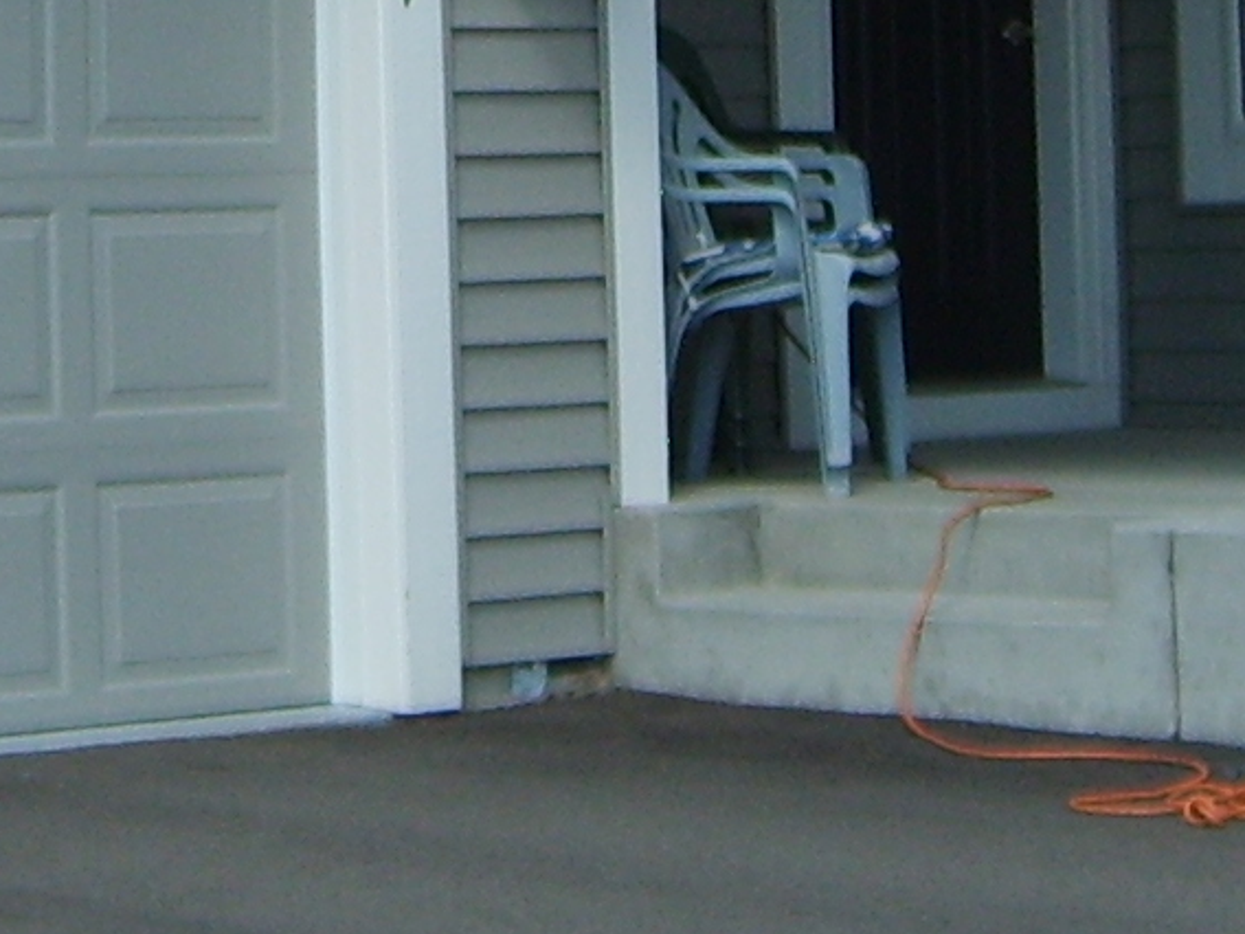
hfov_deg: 12.4
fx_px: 5681
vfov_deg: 9.2
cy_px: -442
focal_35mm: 158
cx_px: 90
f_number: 2.8
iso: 50
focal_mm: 5.8
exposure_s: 1/750
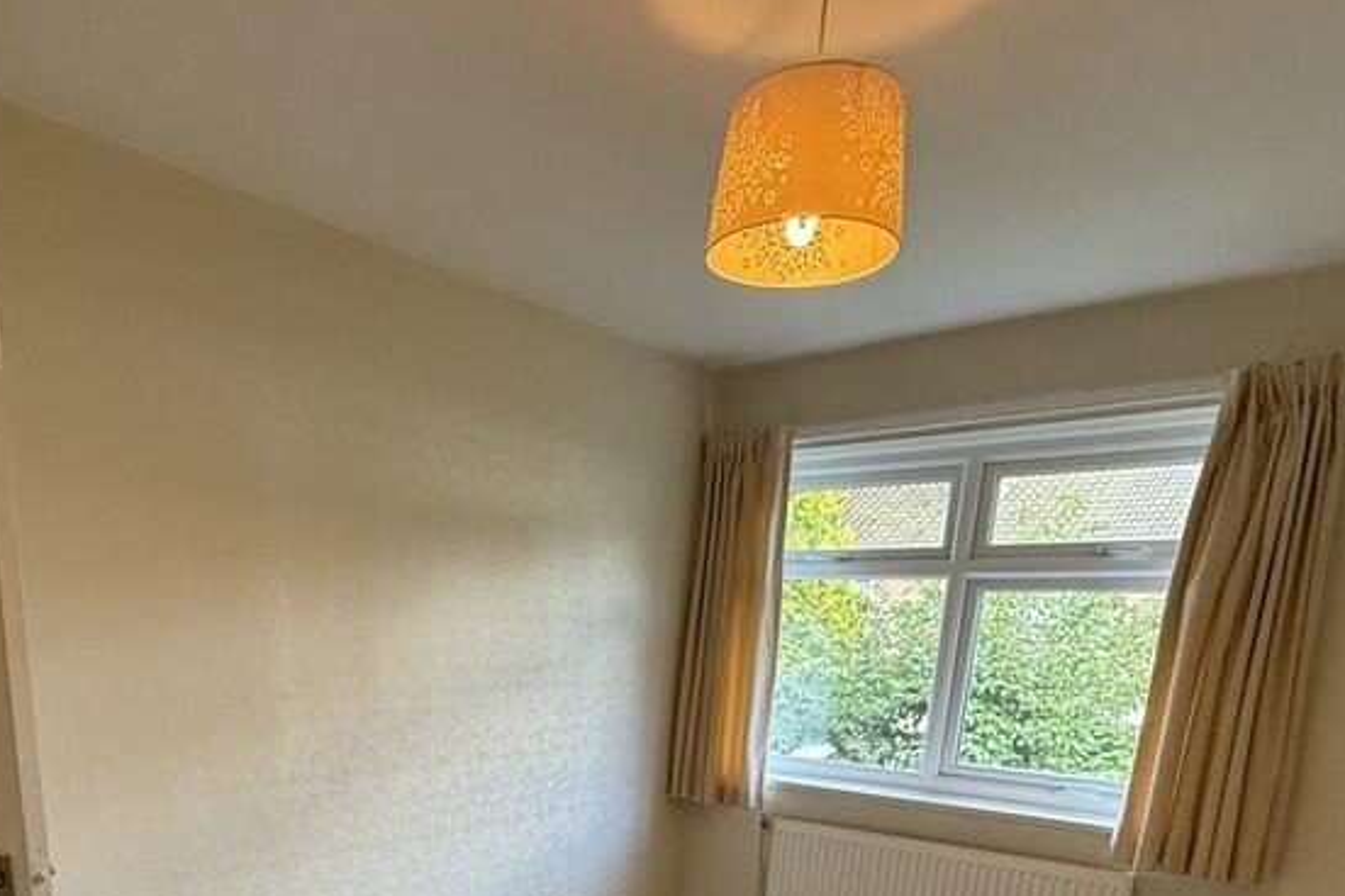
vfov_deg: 41.3
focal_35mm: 27
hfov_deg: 66.4
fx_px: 1009
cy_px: 911
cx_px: 509
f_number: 2.2
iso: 250
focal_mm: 2.22
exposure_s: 1/100
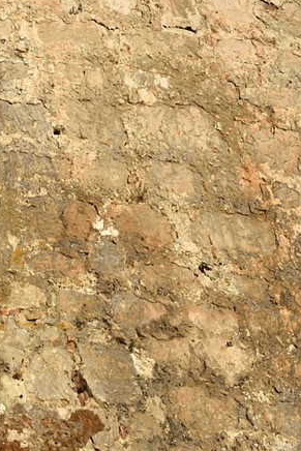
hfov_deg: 3.8
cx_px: 103
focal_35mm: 358
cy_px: -715
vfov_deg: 5.5
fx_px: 4486
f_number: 10
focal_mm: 65
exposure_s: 1/500
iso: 200
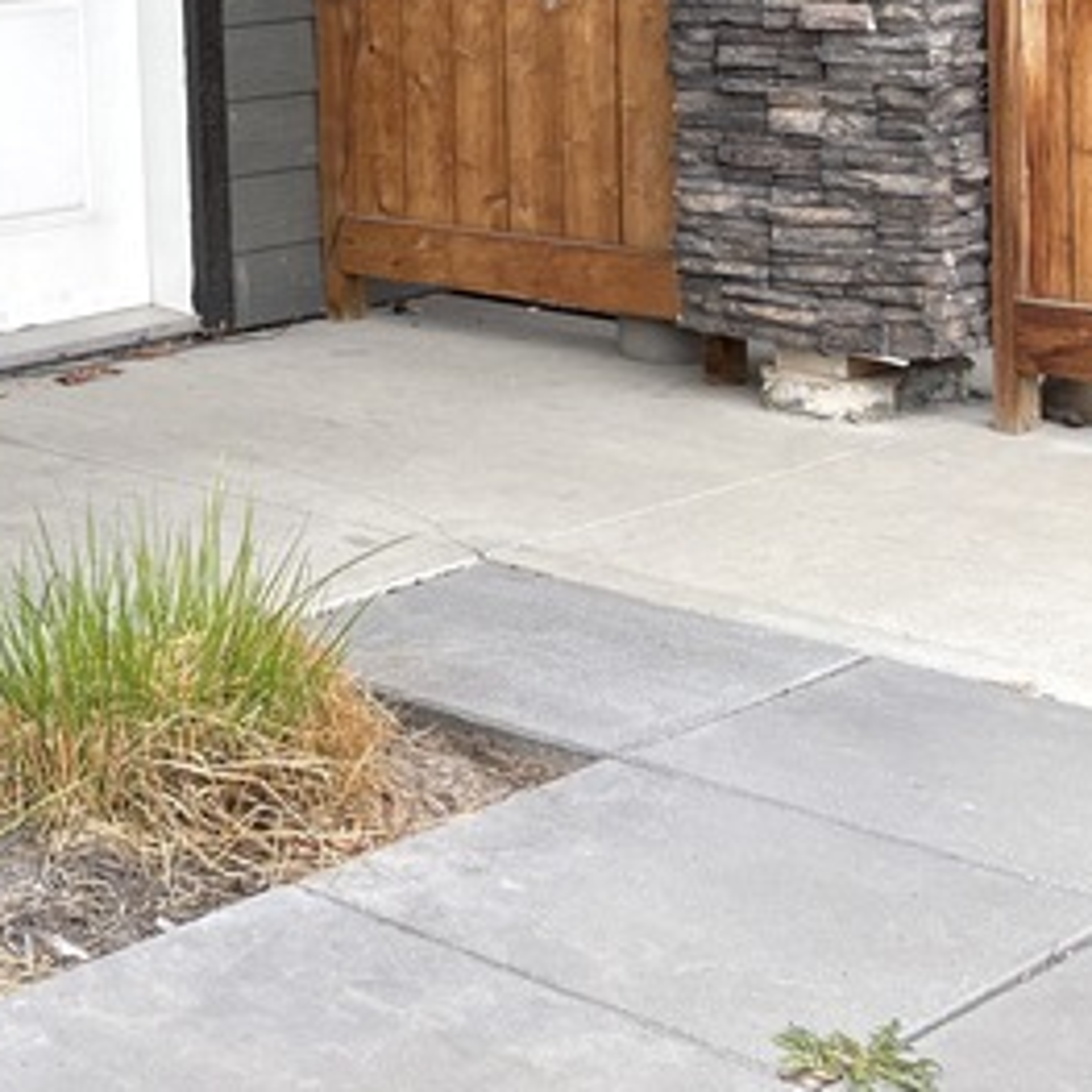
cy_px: -8
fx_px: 2498
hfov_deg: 21.1
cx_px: -511
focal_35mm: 70
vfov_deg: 23.6
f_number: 1.6
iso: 32
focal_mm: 5.96
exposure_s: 1/149
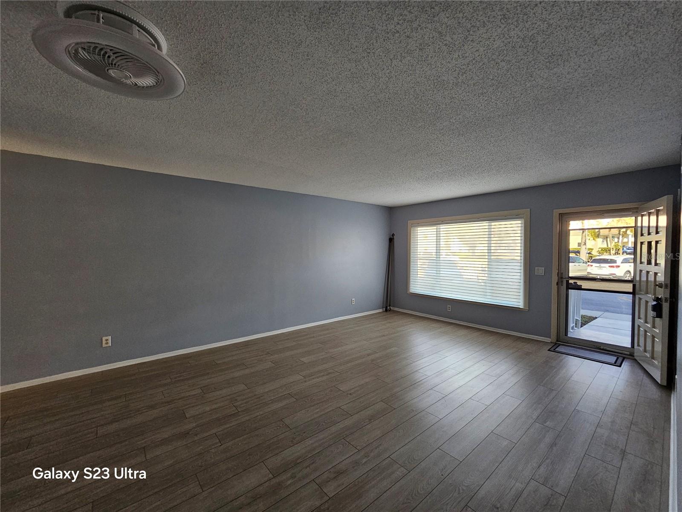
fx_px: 256
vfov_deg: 89.9
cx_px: 341
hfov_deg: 106.2
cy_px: 256
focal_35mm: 13
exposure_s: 1/60
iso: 200
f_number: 2.2
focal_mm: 2.2
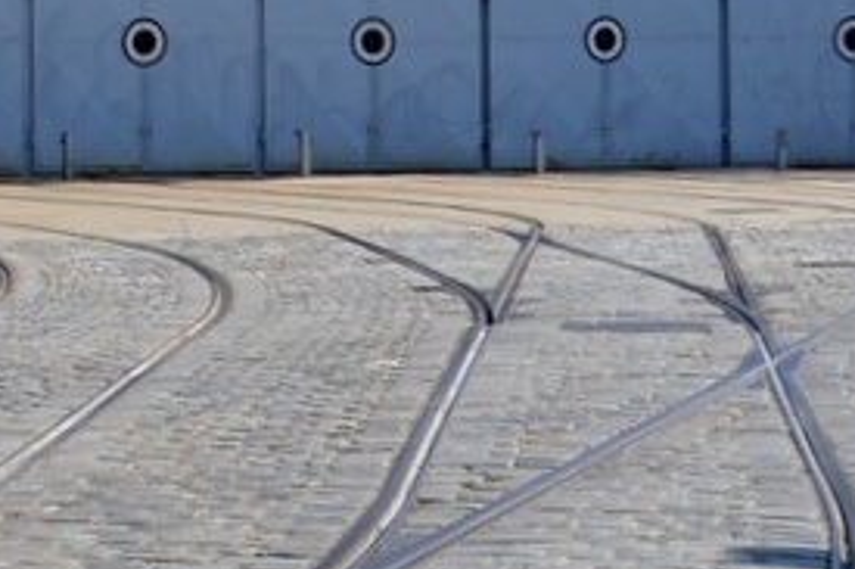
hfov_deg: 14.8
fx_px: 3256
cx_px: 68
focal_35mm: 137
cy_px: -135
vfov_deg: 9.8
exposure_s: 1/250
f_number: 8
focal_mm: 21
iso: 100
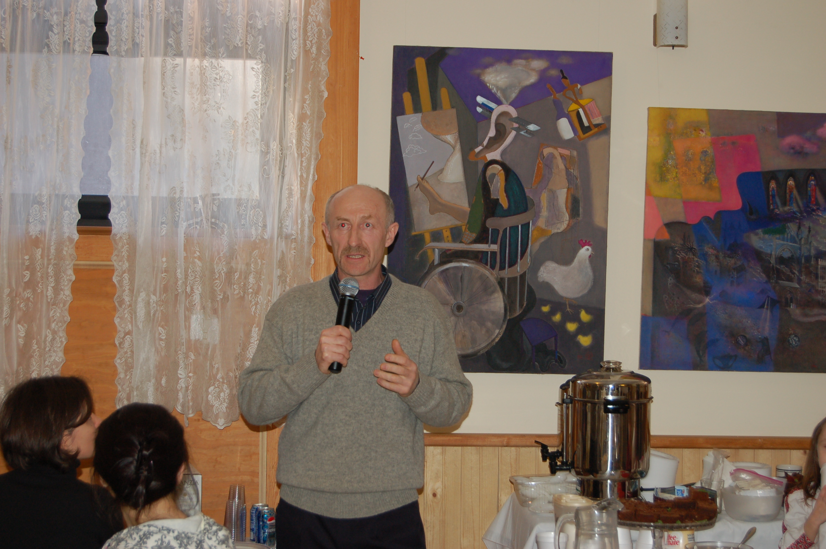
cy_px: 274
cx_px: 413
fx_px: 1547
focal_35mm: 68
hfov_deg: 29.9
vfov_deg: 20.1
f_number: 5.3
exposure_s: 1/60
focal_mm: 45
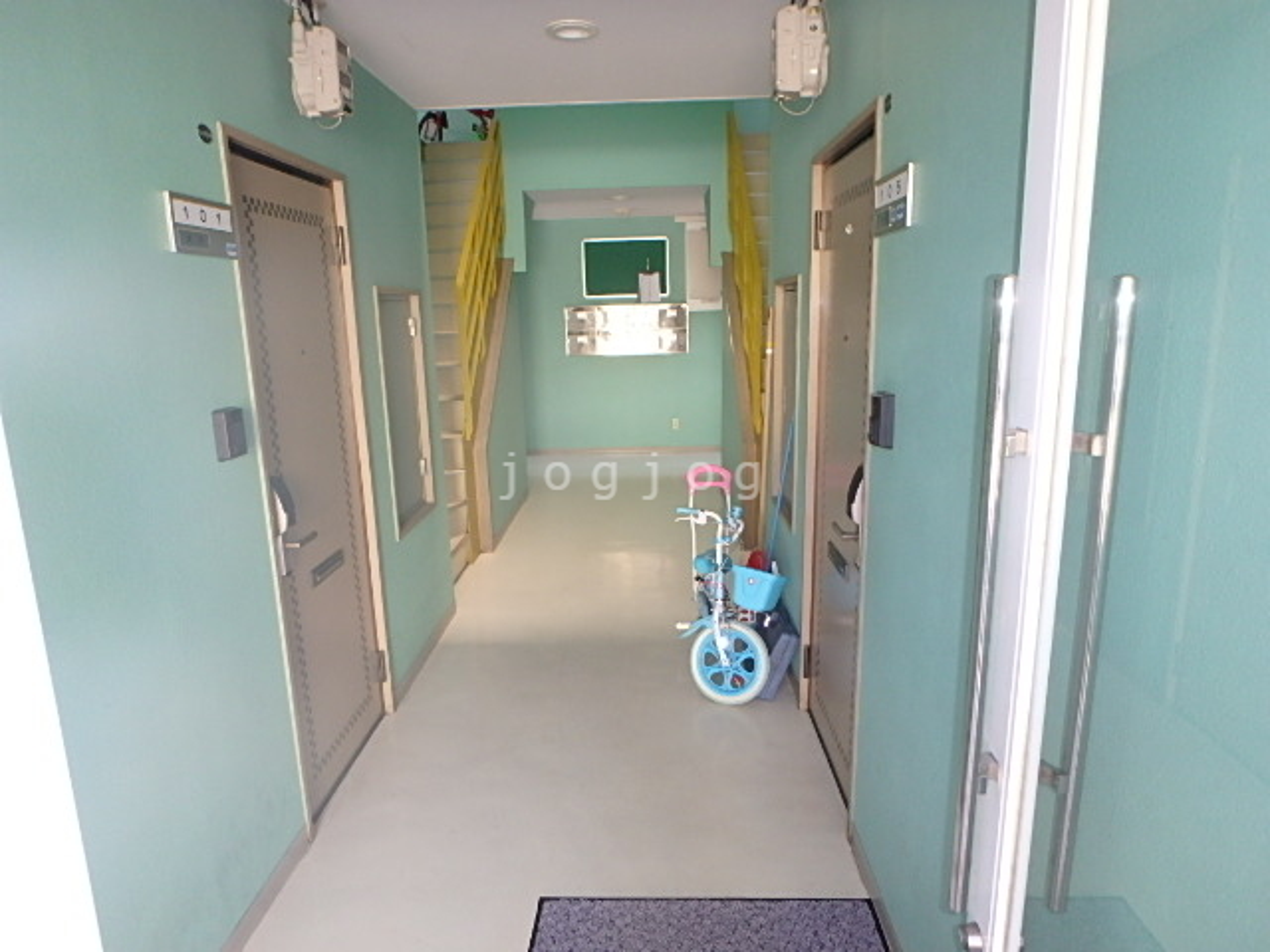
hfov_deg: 79.0
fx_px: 770
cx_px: 635
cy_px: 476
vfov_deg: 63.4
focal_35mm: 21
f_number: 3.5
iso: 250
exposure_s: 1/30
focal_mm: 3.7
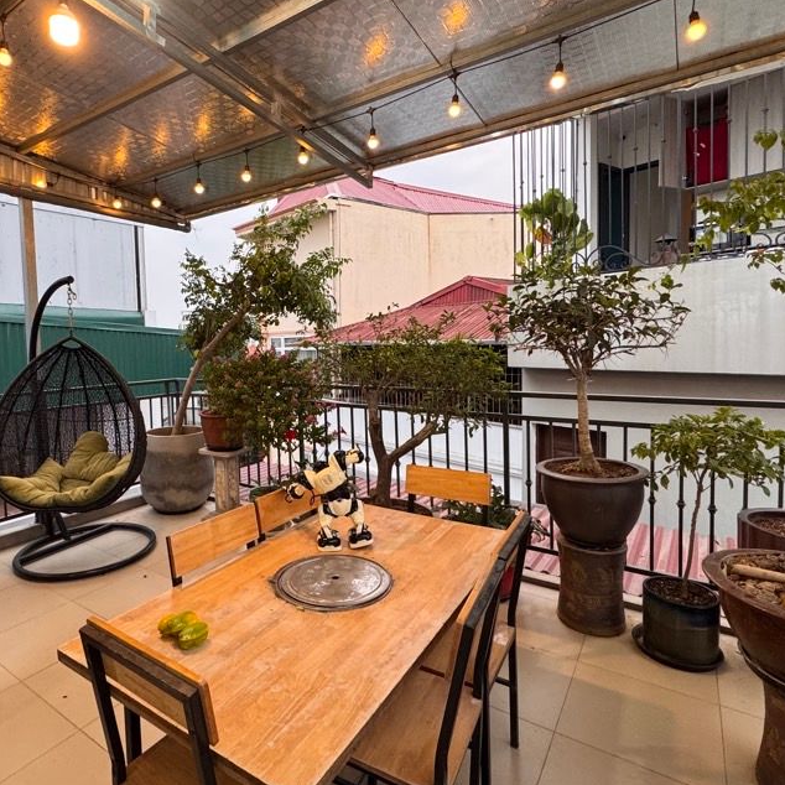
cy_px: 371
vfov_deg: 74.8
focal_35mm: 20
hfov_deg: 74.0
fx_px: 513
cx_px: 314
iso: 250
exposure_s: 1/100
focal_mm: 2.22
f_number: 2.2
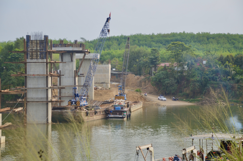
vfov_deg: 13.8
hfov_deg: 20.7
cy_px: 80
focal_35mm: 99
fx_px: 667
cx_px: 122
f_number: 5.6
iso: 220
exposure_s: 1/500
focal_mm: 66
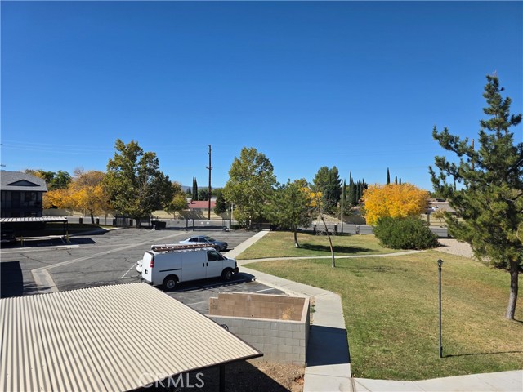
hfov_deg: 73.9
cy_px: 196
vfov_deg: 58.9
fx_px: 347
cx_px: 262
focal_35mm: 23
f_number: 1.7
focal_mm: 6.3
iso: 80
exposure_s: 1/7944
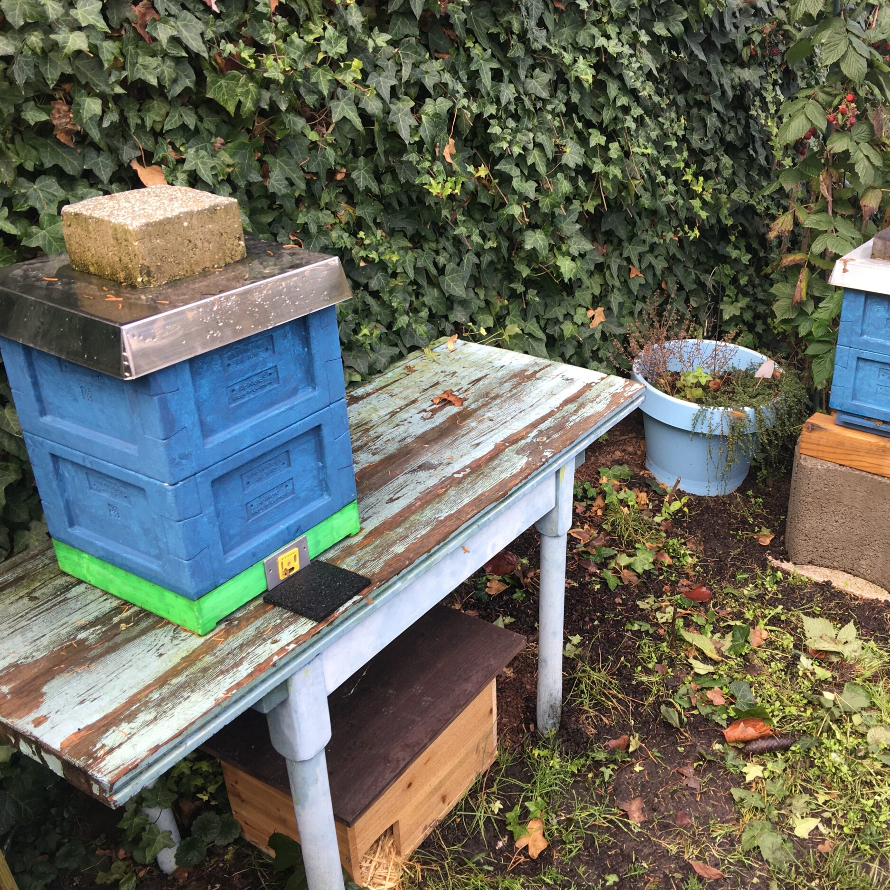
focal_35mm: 35
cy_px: 438
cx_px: 577
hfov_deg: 46.6
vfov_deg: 47.2
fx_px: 1018
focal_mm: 4.15
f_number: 2.2
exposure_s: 1/100
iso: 25
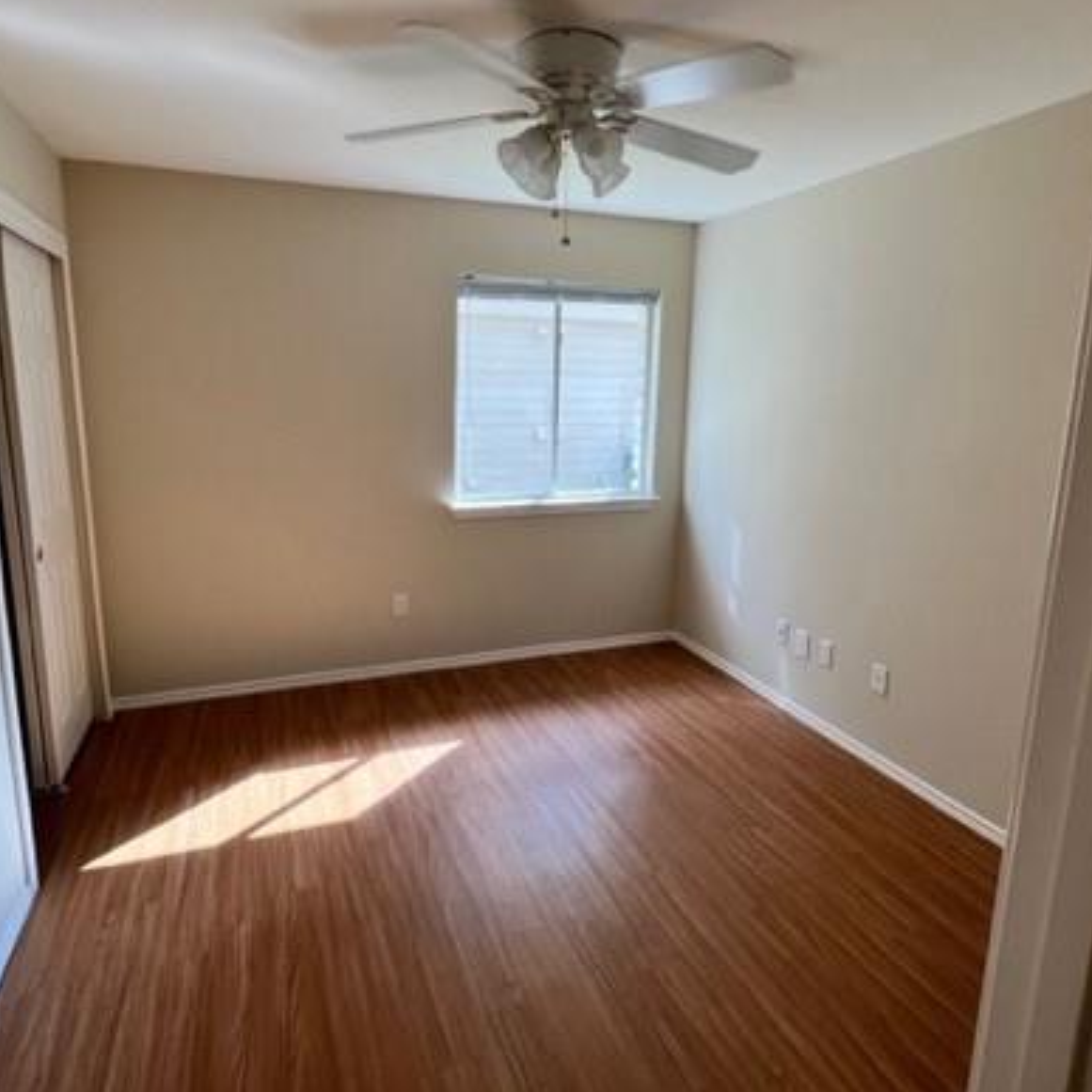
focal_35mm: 19
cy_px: 514
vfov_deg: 77.6
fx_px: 678
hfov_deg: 77.6
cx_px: 525
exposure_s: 1/120
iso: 40
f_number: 1.8
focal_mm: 1.57
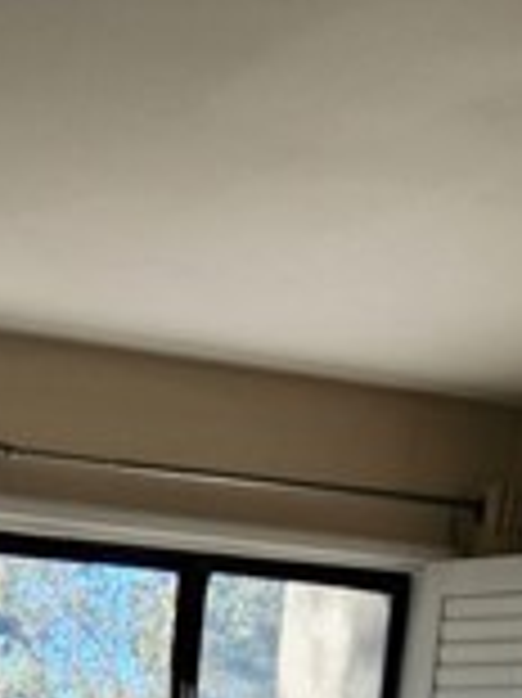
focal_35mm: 95
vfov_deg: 17.7
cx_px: -216
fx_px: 1913
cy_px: 1148
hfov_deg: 14.7
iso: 50
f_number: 1.8
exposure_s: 1/180
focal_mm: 5.4
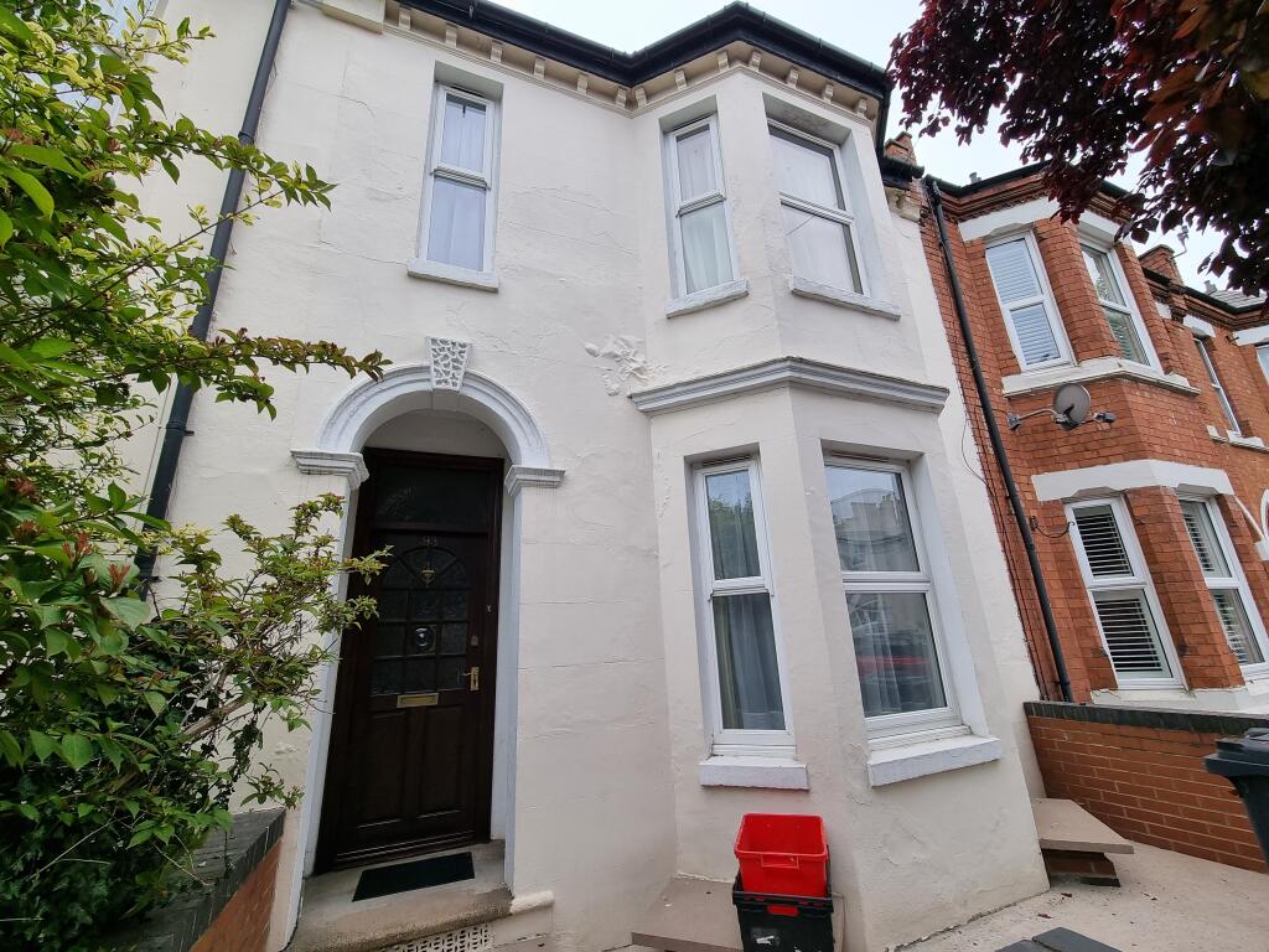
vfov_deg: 89.9
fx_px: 477
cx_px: 634
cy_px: 476
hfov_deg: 106.2
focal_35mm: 13
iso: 50
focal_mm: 2.2
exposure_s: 1/626
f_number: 2.2
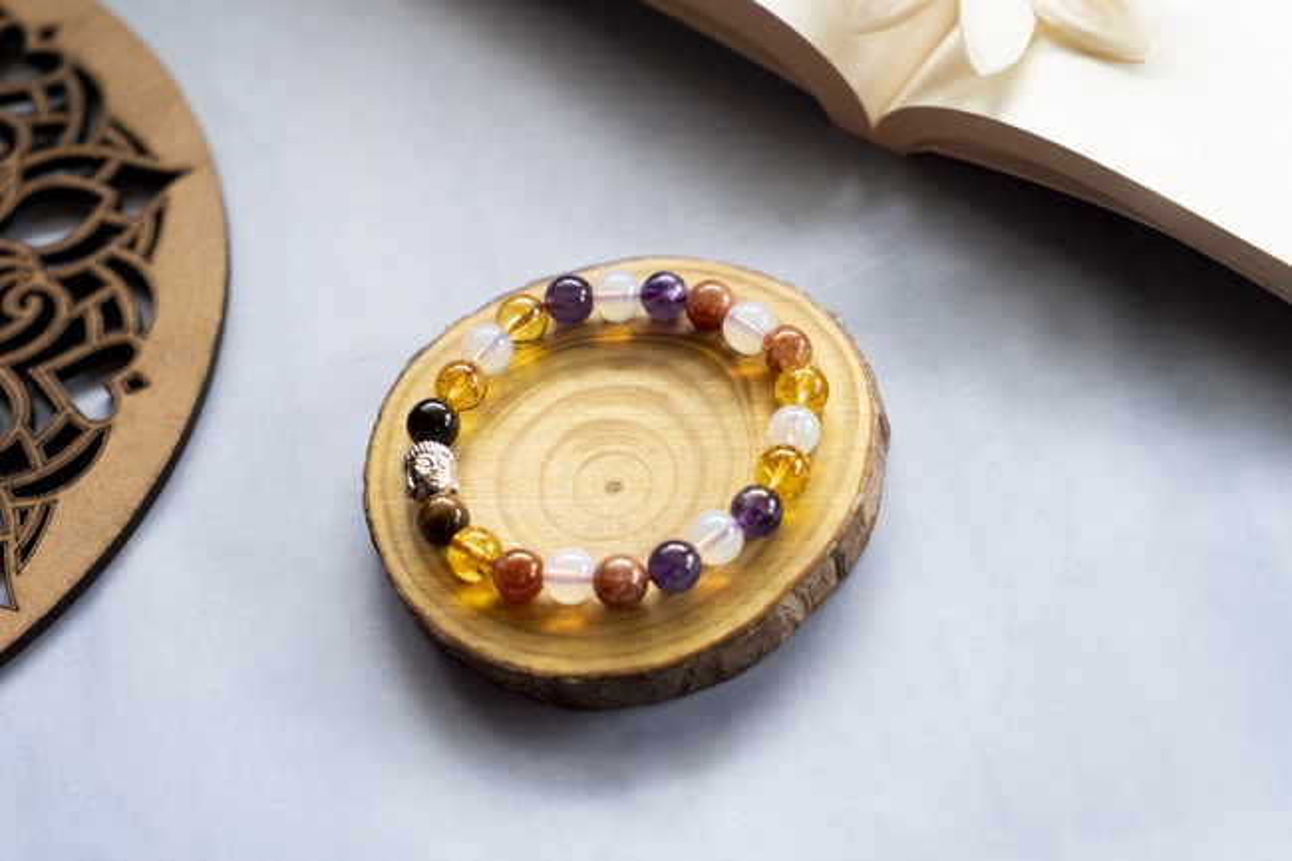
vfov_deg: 19.4
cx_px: 646
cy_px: 430
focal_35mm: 70
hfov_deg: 28.9
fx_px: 2511
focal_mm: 70
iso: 500
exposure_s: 1/160
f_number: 4
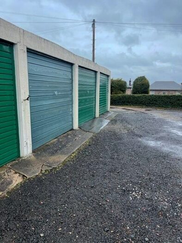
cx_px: 91
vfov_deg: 67.3
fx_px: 182
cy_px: 122
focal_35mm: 26
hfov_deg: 53.1
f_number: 1.6
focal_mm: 4.2
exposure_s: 1/1304
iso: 32
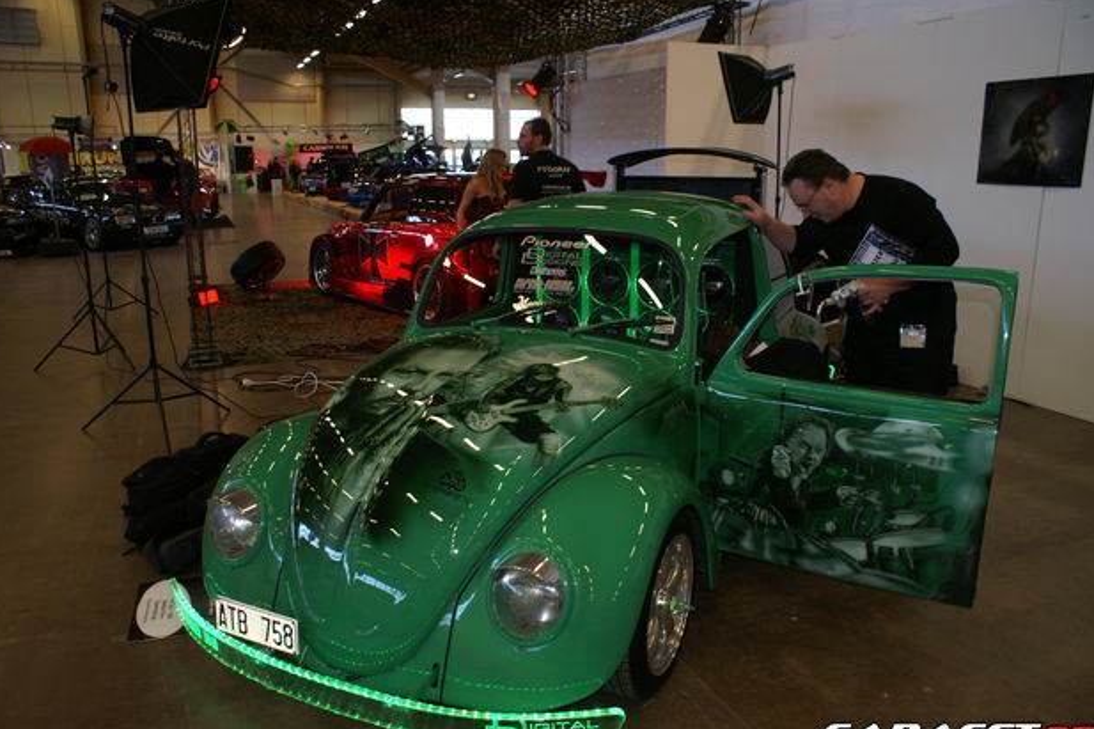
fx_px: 851
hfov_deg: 65.5
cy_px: 372
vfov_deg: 46.4
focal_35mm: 28
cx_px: 559
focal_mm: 18
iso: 400
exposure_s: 1/125
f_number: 3.5
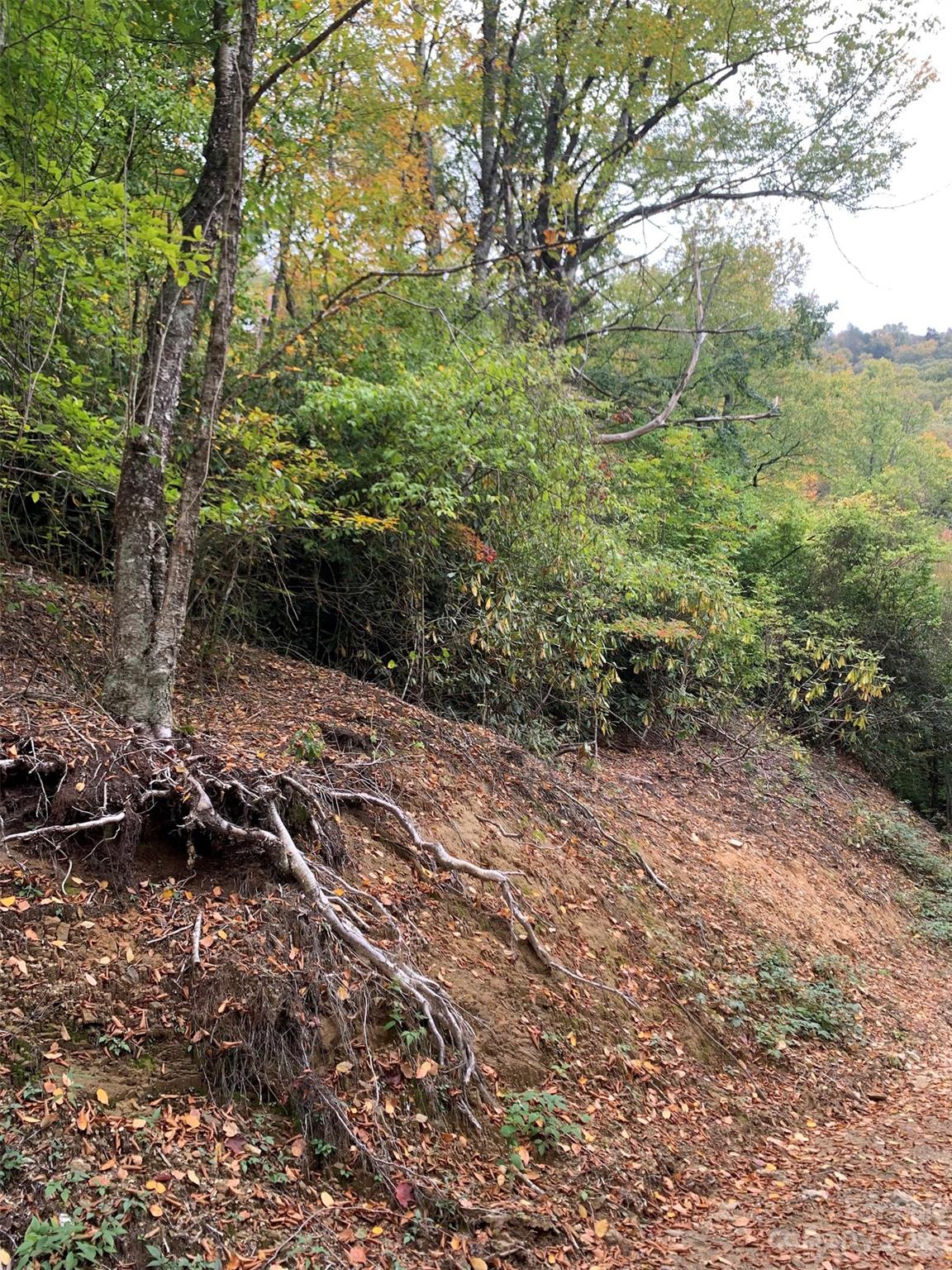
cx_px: 476
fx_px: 953
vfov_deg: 67.3
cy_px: 635
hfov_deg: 53.1
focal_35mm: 26
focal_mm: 4.25
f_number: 1.8
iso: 25
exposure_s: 1/193
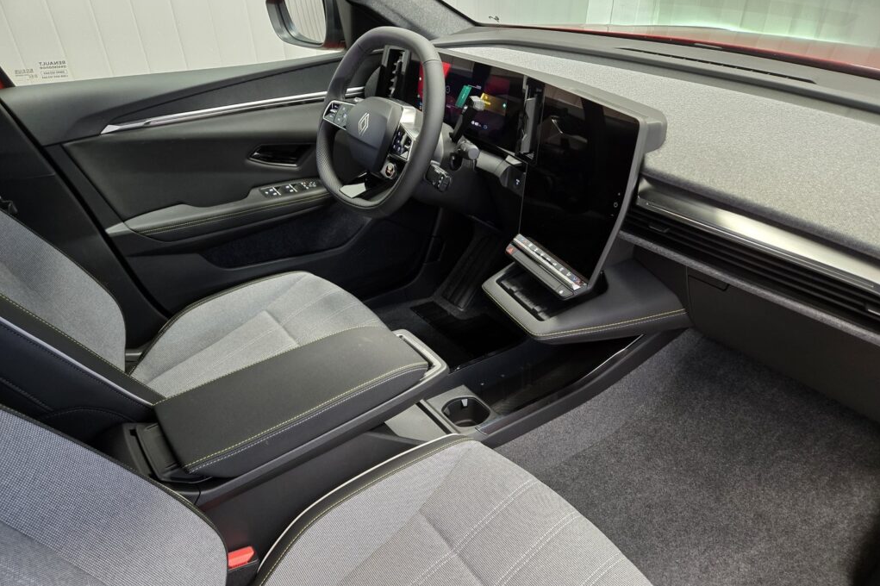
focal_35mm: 24
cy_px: 323
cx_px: 440
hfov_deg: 73.8
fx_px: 586
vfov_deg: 53.0
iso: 400
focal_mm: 5.4
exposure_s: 1/30.5
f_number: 1.8
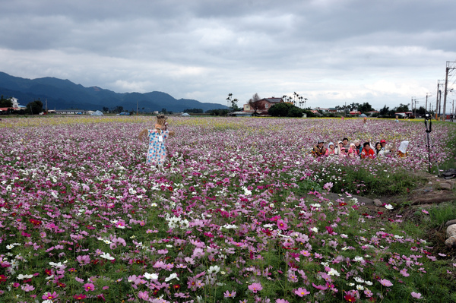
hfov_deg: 53.2
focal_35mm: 36
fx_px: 456
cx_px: 228
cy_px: 152
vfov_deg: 36.8
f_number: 8
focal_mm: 24
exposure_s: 1/200
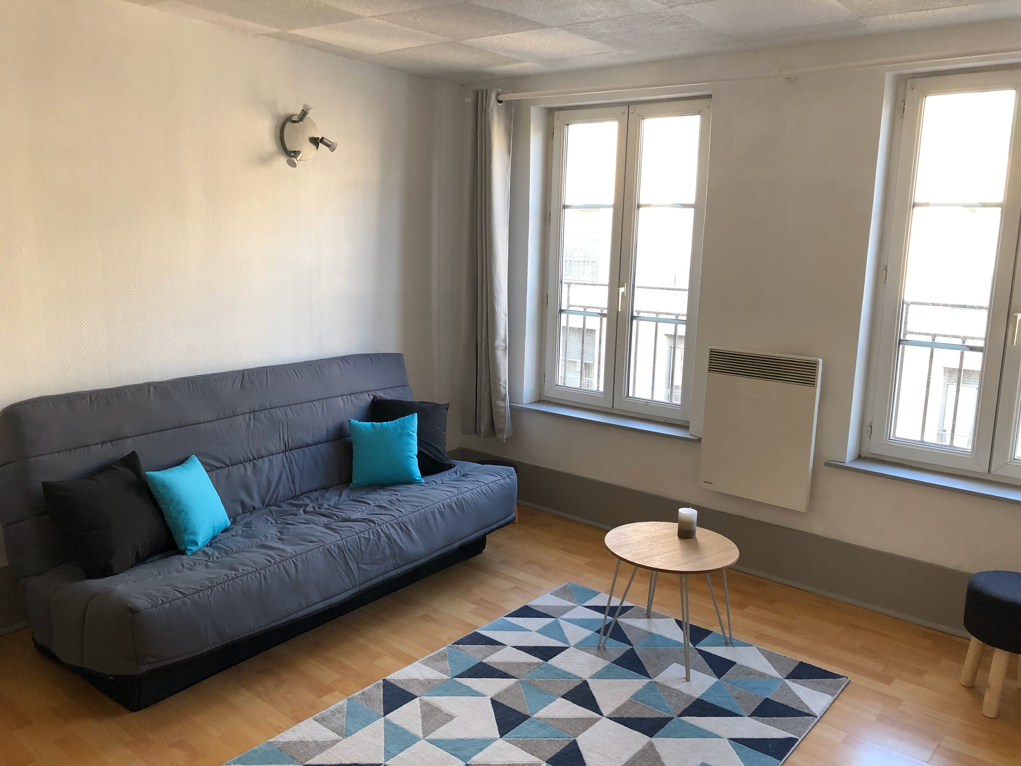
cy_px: 383
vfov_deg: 49.7
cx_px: 510
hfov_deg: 63.4
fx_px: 826
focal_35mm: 28
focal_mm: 4
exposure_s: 1/30
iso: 32
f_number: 1.8
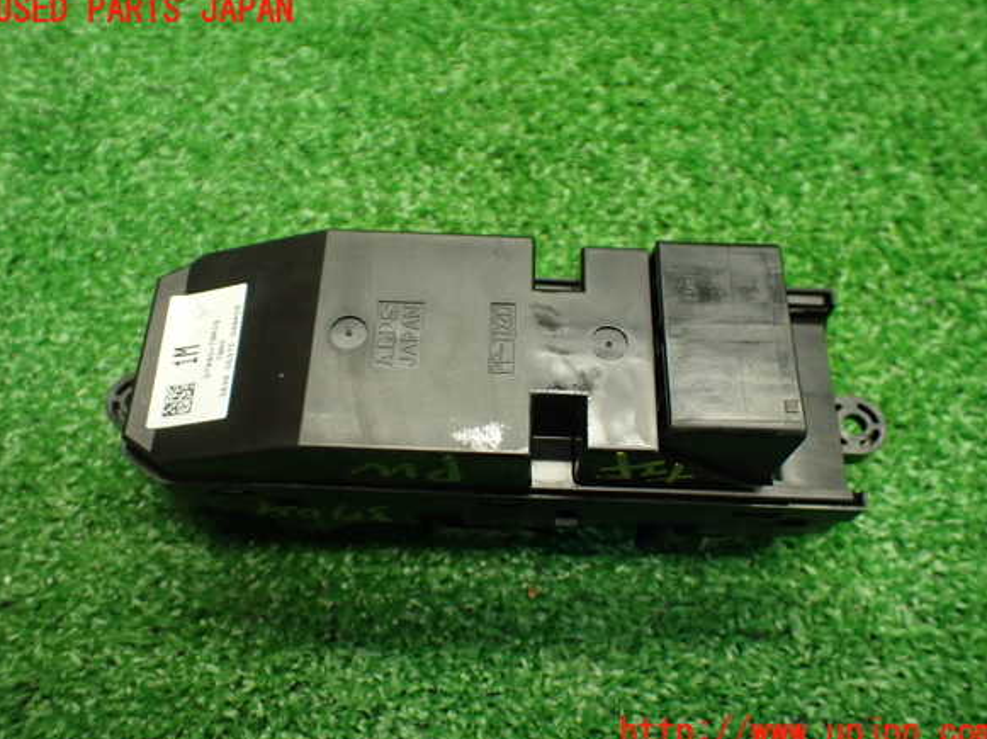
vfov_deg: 45.4
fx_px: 883
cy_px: 372
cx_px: 494
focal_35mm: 31
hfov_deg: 58.4
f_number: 2.3
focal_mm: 5.4
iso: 640
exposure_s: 1/125
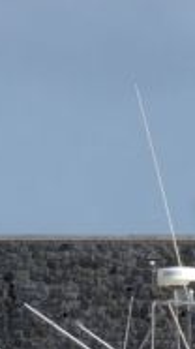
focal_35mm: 1351
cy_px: -2
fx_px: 12475
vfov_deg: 1.6
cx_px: 257
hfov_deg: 0.9
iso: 250
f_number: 8
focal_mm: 200
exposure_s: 1/640
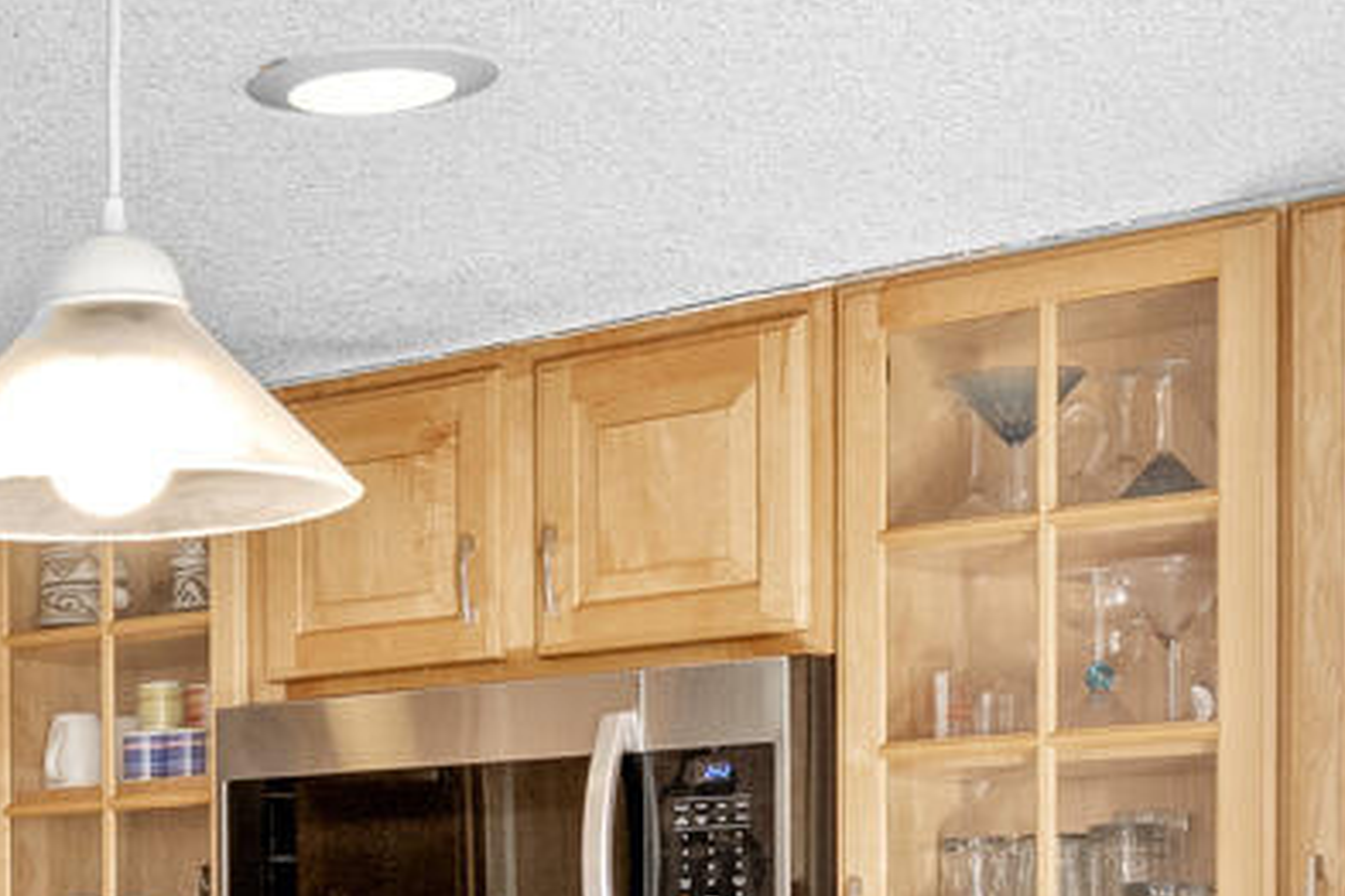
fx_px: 3325
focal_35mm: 89
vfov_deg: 15.0
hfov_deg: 20.8
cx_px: -418
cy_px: 973
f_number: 8
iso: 500
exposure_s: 1/20
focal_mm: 14
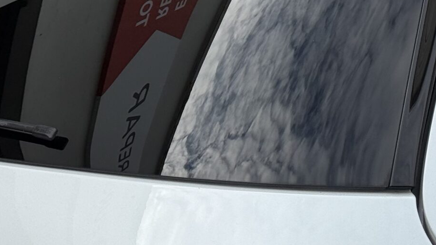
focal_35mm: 147
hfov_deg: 14.6
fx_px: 1699
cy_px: 12
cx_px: 136
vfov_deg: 8.2
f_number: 1.78
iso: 64
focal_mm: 6.76
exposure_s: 1/1330
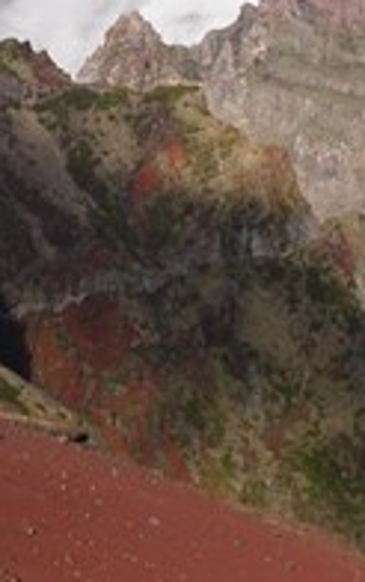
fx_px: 1920
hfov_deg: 10.8
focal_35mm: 121
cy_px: 157
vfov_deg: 17.1
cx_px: 45
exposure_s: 1/1000
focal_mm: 10.3
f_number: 4.5
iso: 100
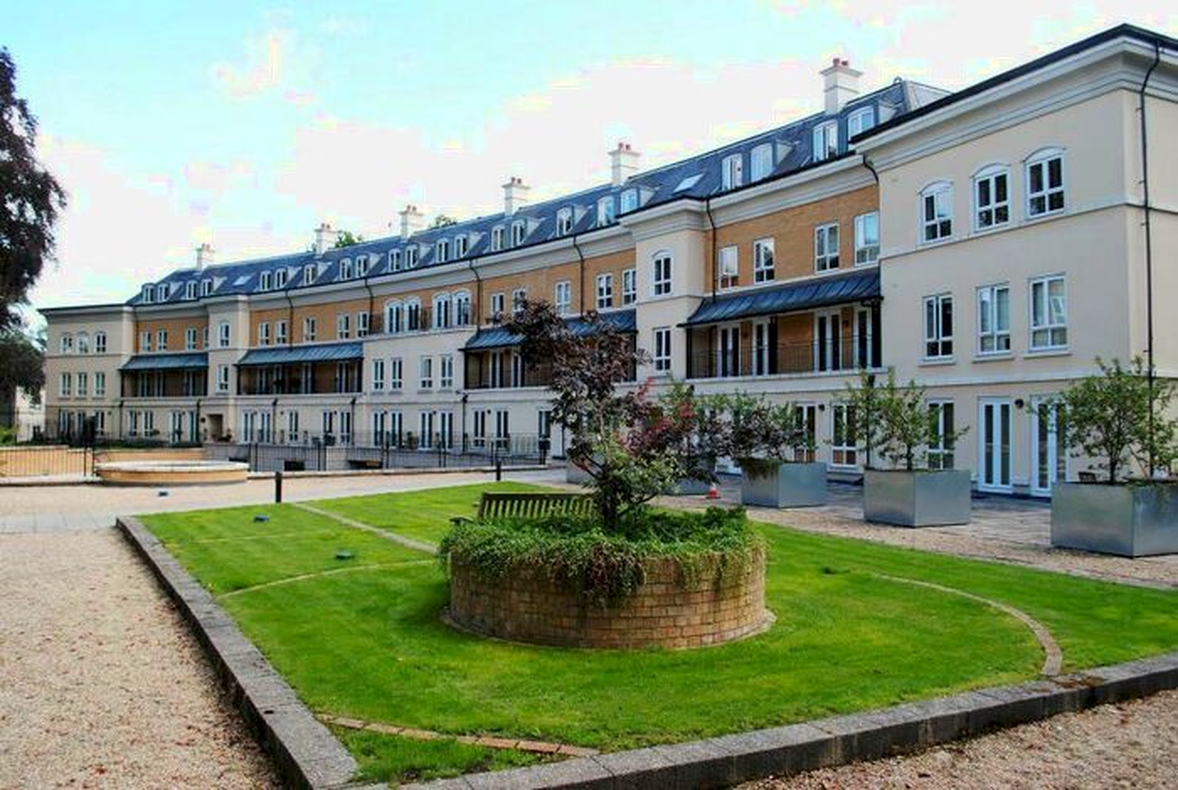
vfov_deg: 48.1
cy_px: 395
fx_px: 885
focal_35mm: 27
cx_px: 589
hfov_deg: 67.3
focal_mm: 18
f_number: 5.6
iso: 100
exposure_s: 1/125
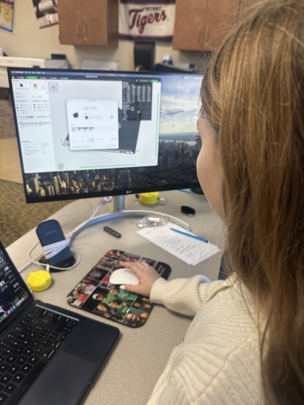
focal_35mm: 24
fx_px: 281
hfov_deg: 56.8
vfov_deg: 71.6
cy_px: 202
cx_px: 152
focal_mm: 6.86
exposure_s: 1/120
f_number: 1.78
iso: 100
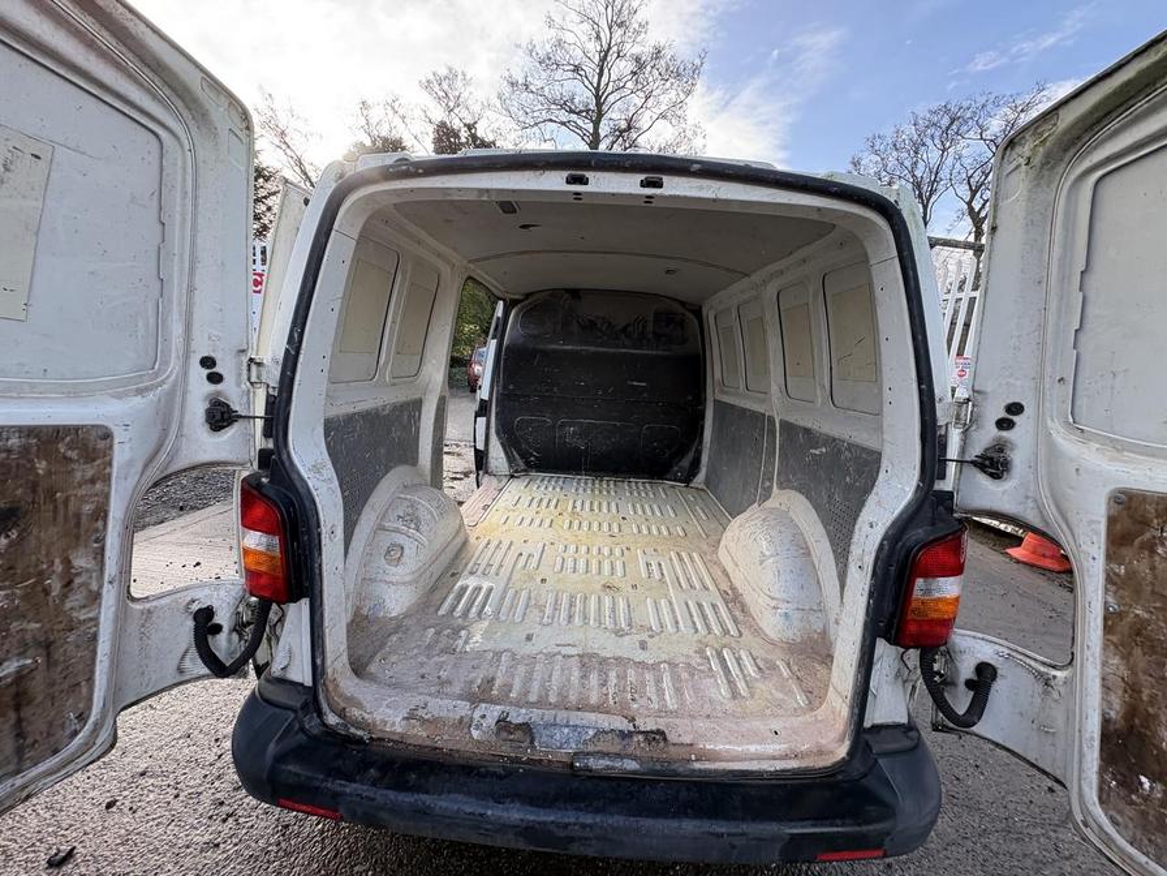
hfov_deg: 102.1
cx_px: 584
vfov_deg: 85.7
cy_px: 438
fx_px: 472
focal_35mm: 14
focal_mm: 2.22
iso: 40
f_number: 2.2
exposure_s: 1/146
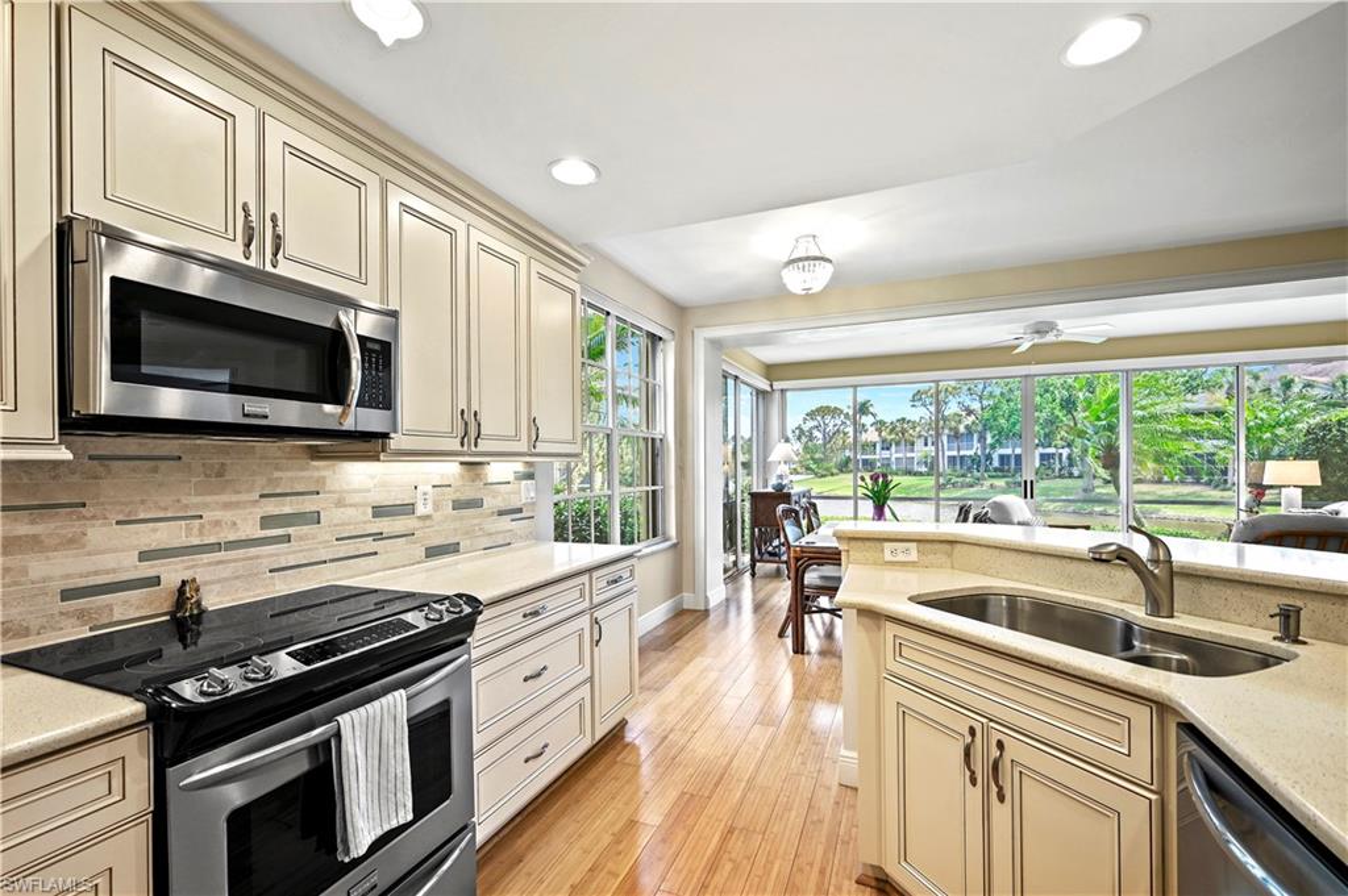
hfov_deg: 100.4
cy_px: 448
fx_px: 561
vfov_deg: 77.2
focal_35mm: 15
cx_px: 674
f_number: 8
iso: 100
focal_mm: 15
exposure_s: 1/2.5
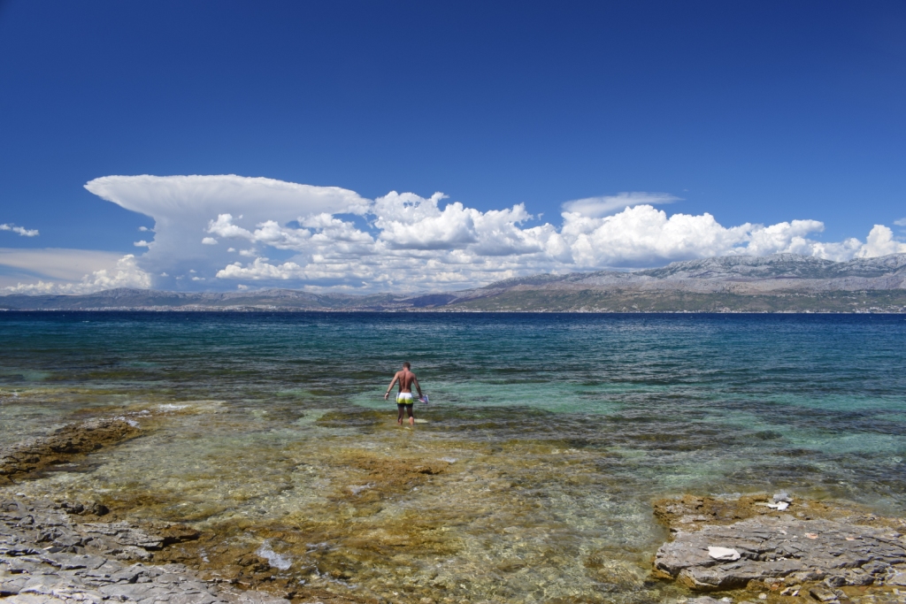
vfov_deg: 47.9
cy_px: 302
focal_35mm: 27
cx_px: 453
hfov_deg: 67.4
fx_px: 680
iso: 160
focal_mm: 18
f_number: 10
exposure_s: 1/100
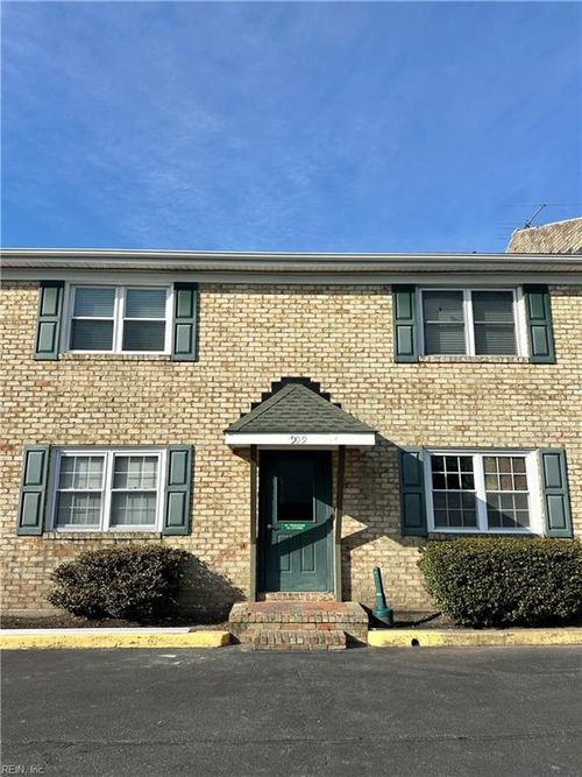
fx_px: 538
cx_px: 291
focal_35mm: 24
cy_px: 388
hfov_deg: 56.8
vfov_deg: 71.6
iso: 80
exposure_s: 1/5000
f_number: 1.78
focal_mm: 6.86
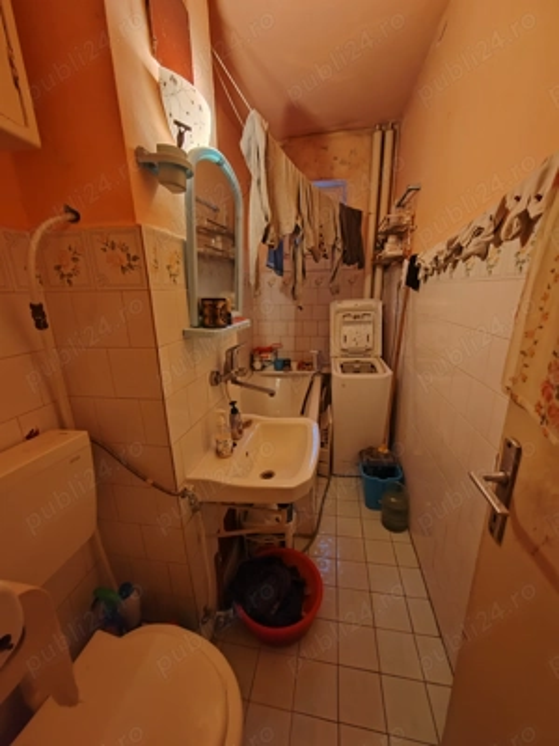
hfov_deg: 89.9
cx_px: 280
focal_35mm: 13
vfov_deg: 106.2
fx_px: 280
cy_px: 373
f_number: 2.2
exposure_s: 1/33
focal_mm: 2.16
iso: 1000
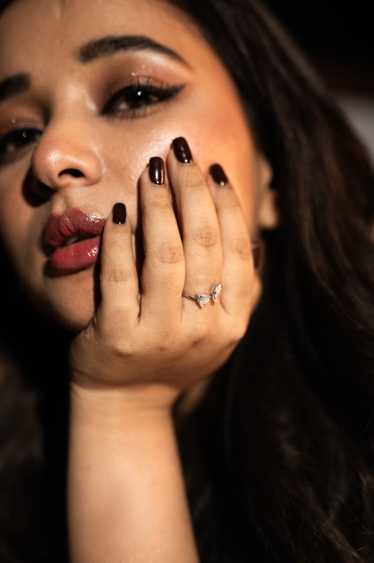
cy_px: 282
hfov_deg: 27.0
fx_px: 780
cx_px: 187
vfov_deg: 39.6
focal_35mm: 50
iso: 500
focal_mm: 50
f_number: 2.2
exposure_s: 1/200
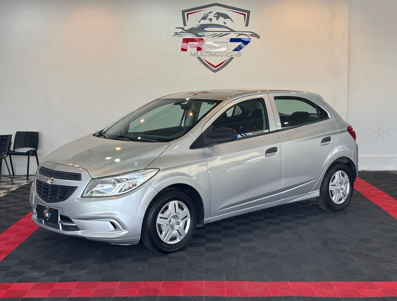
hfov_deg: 36.7
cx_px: 198
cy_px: 150
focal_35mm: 52
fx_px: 598
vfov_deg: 28.2
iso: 32
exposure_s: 1/223
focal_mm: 5.96
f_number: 1.6
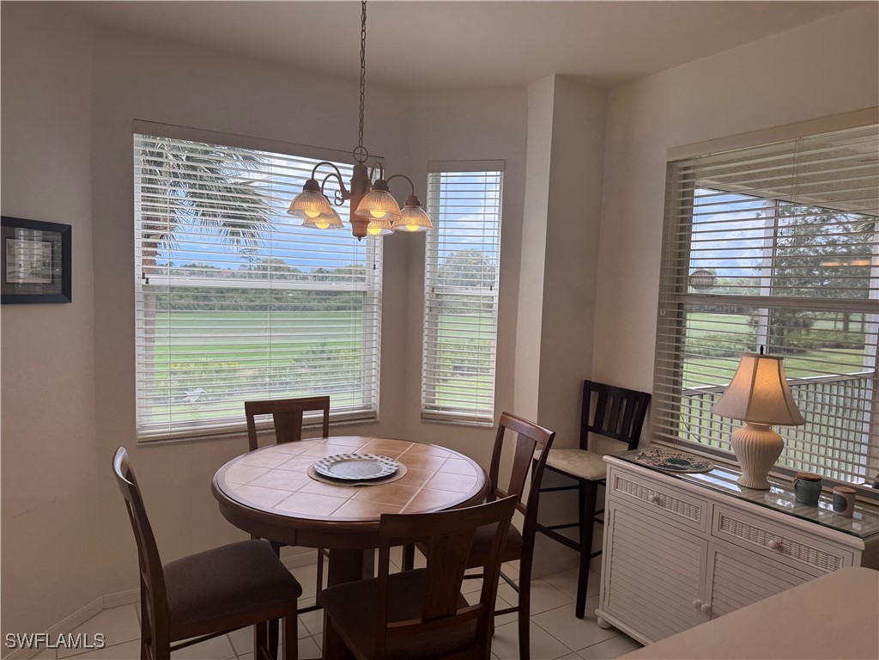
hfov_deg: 71.6
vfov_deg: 56.8
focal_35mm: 24
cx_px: 440
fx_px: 609
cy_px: 330
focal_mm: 6.76
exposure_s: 1/1172
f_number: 1.78
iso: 80
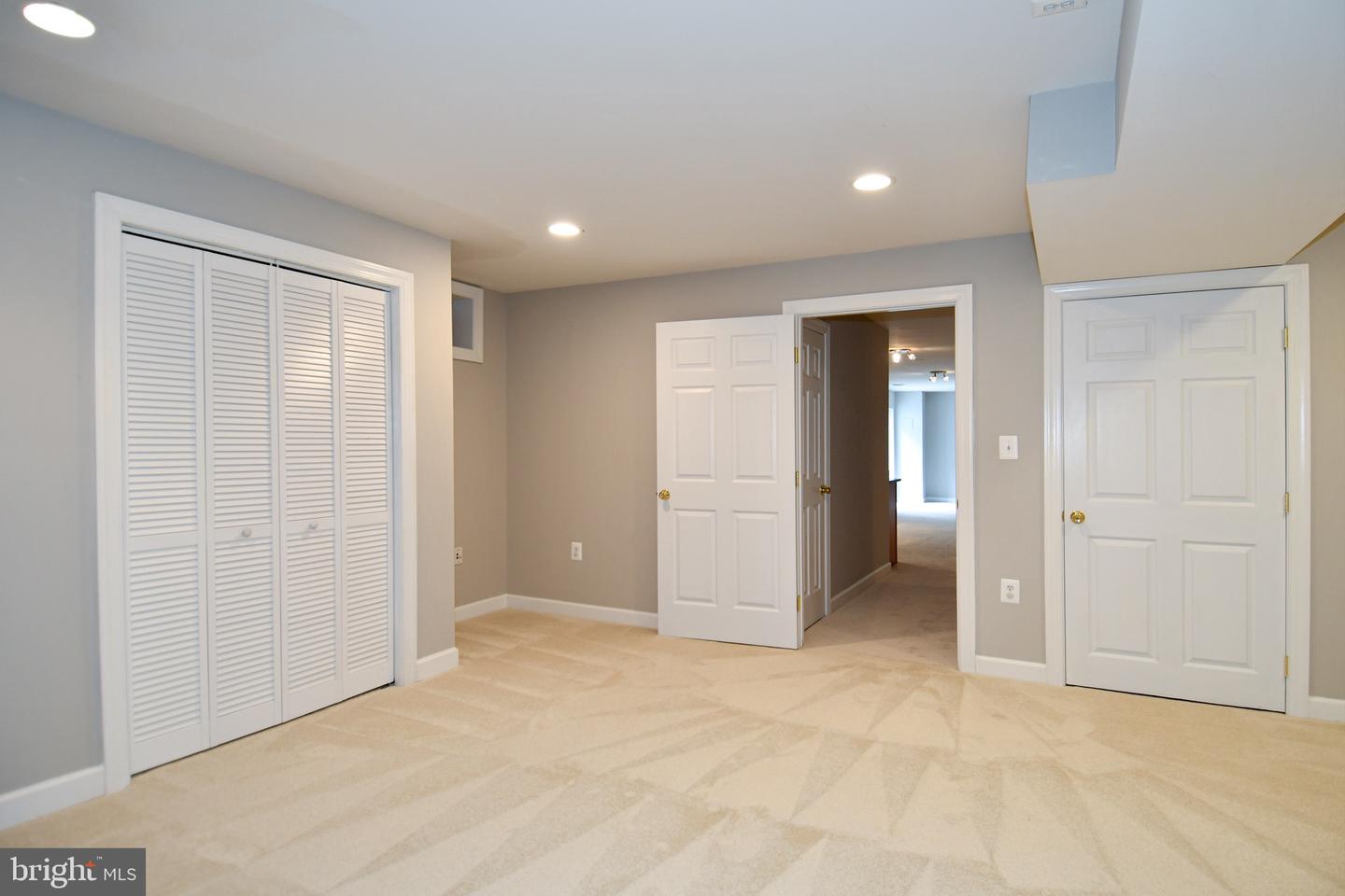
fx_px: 672
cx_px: 672
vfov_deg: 67.4
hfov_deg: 90.0
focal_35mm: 18
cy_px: 448
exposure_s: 1/60
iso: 360
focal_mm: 12
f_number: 4
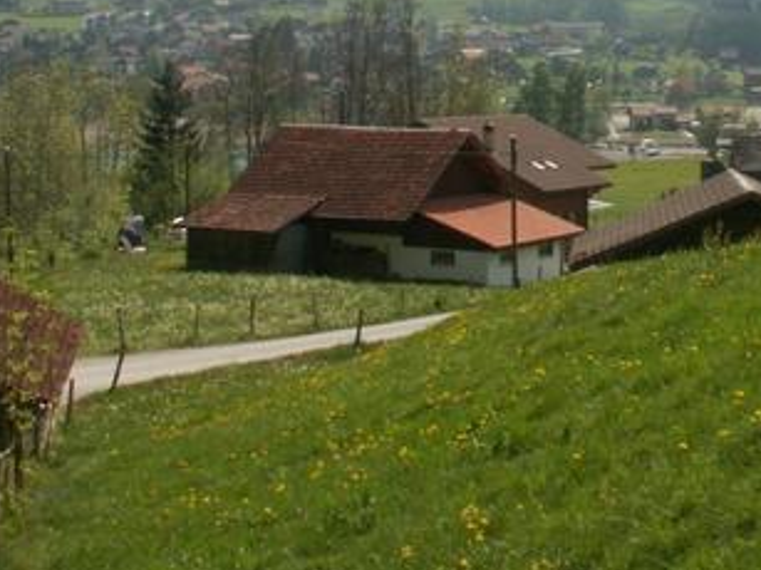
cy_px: 32
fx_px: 1604
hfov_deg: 26.3
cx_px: 585
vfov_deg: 19.7
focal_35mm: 73
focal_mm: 5.86
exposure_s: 1/160
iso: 50
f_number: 8
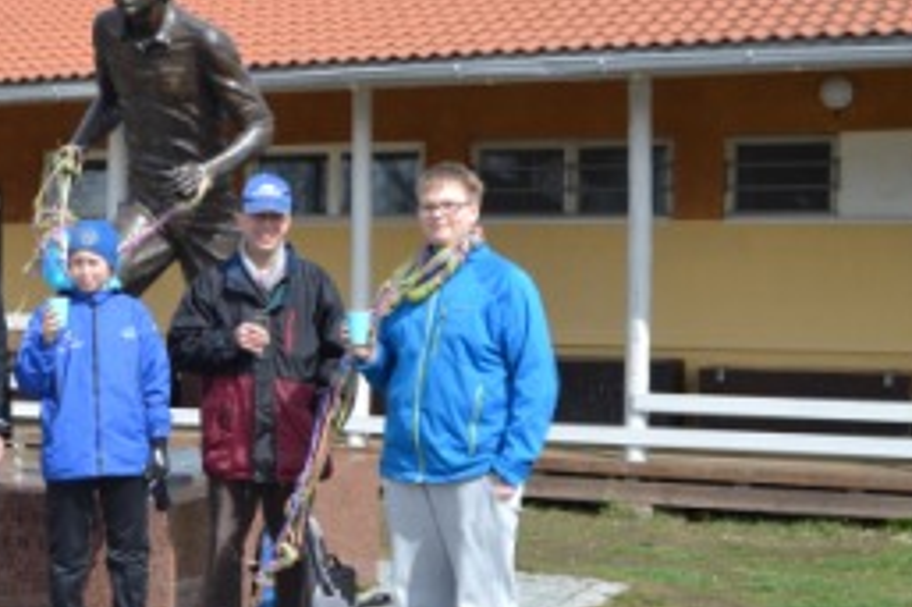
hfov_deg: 28.8
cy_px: 339
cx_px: 142
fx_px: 1722
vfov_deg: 20.0
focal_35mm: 68
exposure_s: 1/250
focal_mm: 26
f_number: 8
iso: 100
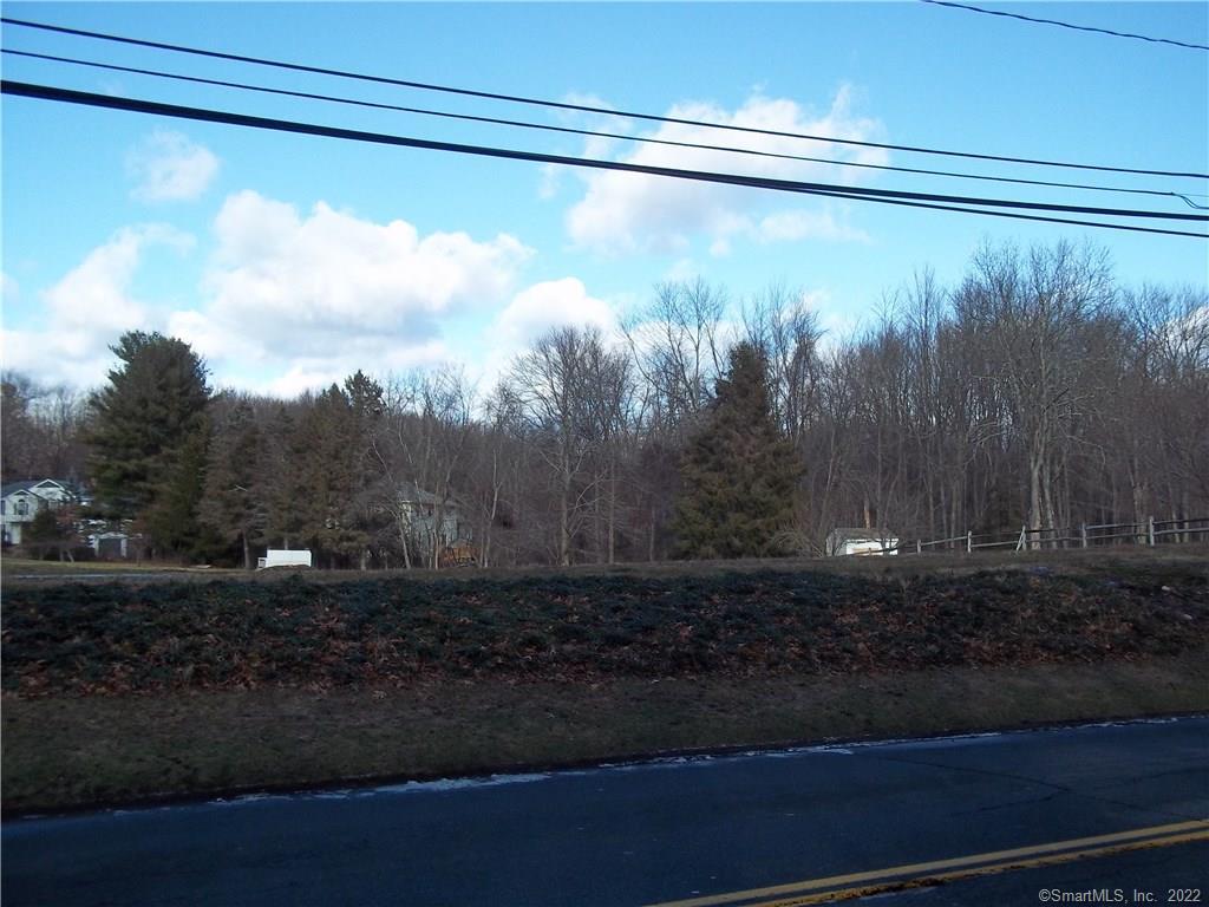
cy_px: 454
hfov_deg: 51.4
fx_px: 1257
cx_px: 604
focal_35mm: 36
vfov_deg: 39.7
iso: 80
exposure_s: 1/125
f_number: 8
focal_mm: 6.5
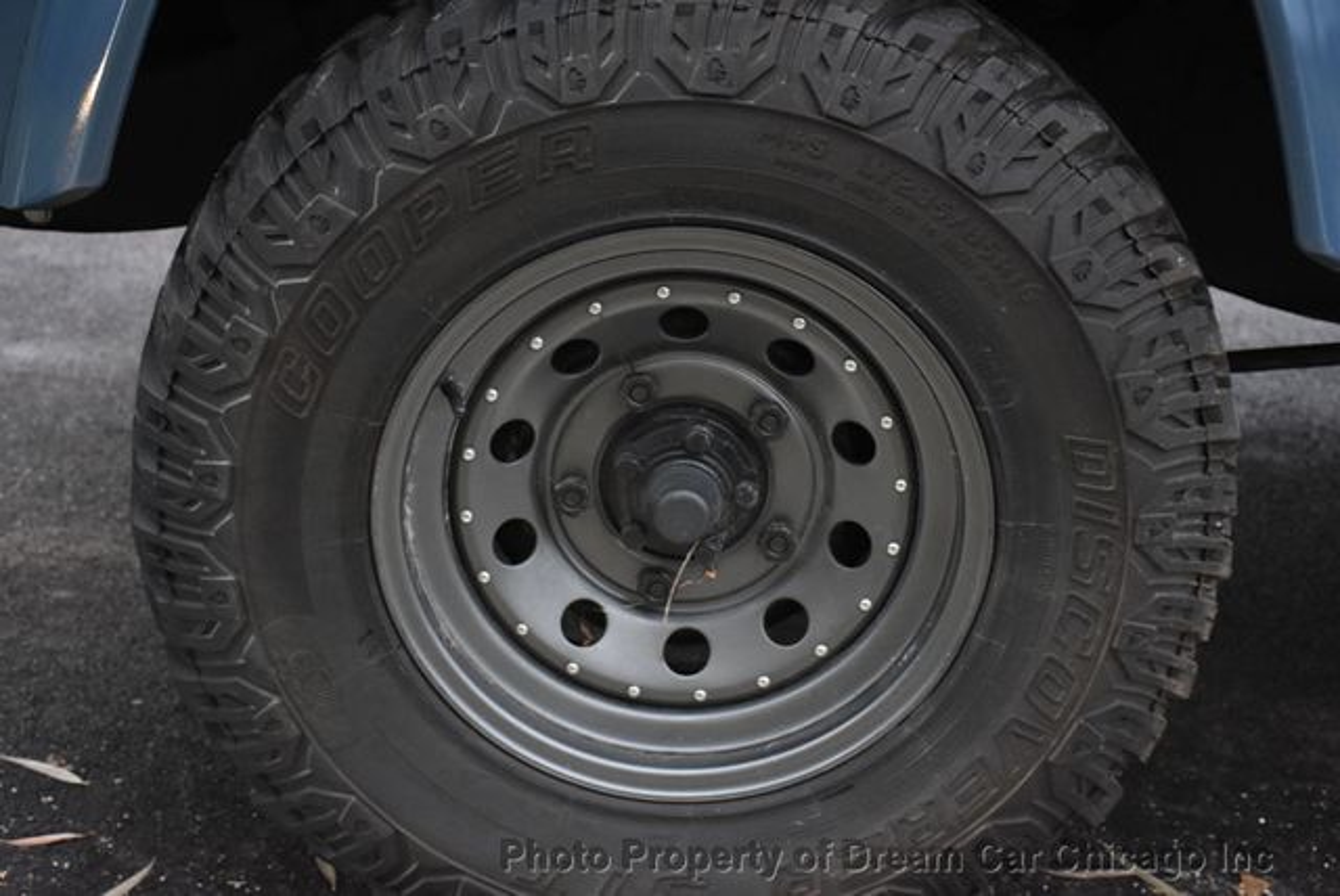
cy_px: 448
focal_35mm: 60
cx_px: 670
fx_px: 2235
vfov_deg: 22.7
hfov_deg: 33.4
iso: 1600
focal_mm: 40
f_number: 4.5
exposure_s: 1/60
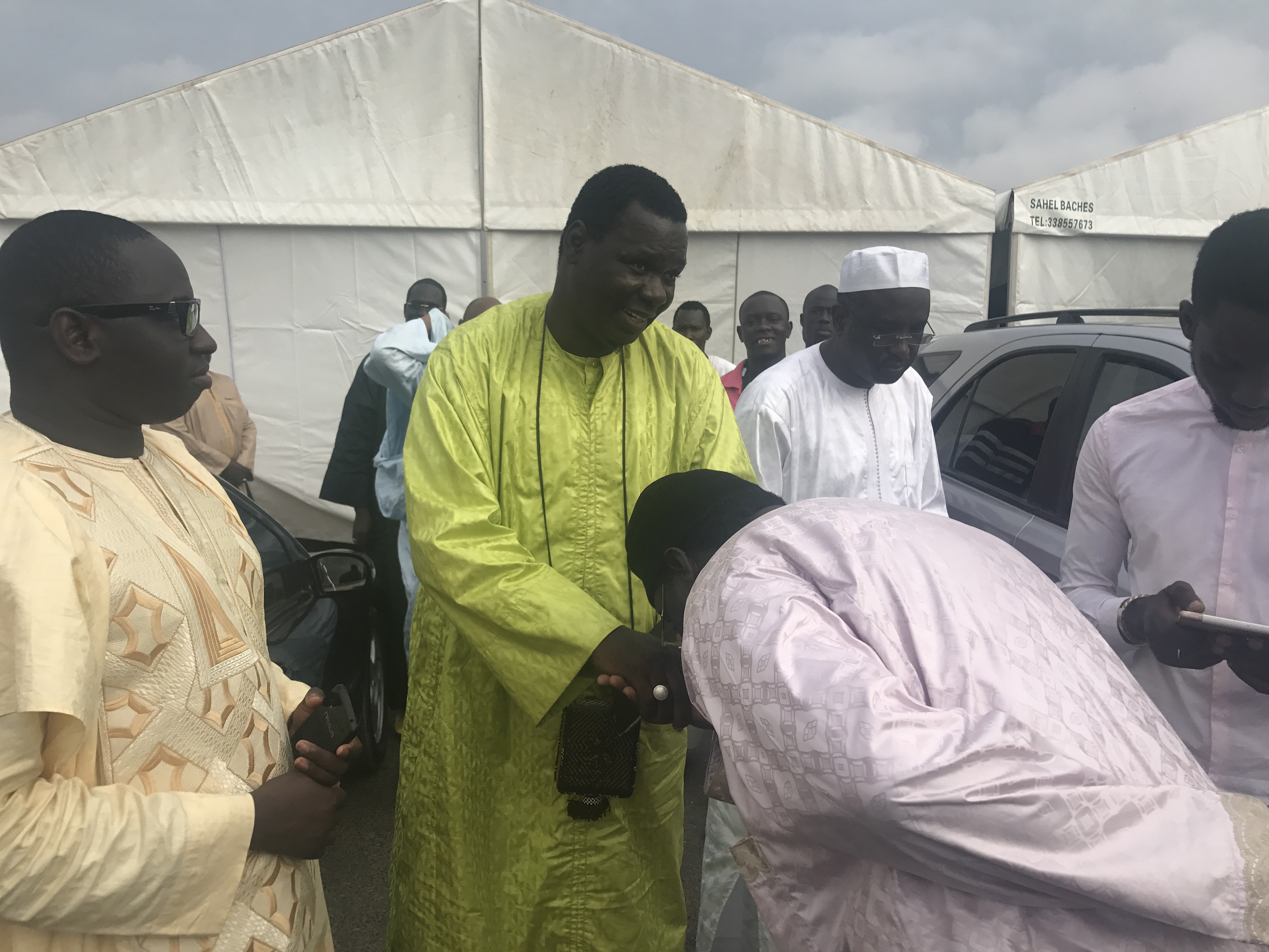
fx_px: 1026
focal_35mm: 28
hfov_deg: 63.4
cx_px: 634
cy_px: 476
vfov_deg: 49.7
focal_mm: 3.99
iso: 20
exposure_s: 1/958
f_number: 1.8
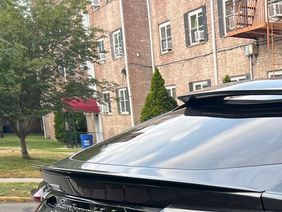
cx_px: 384
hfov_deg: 22.7
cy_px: 299
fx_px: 611
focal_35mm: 75
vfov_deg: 17.9
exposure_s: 1/700
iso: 50
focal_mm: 5.7
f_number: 1.5
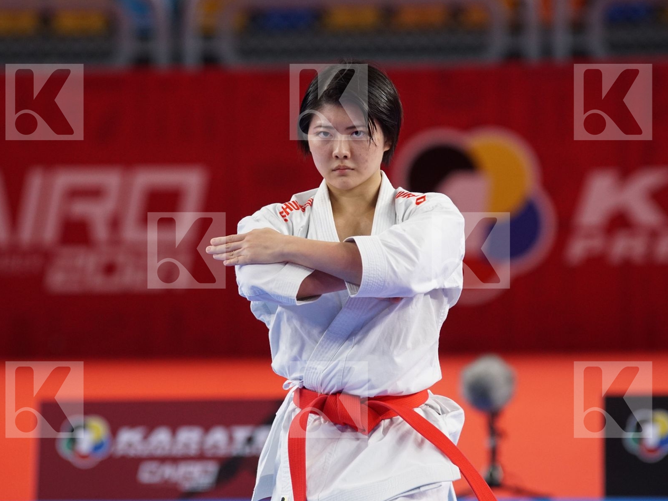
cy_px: 250
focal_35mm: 326
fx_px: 6290
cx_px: 329
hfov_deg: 6.1
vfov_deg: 4.6
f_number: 3.2
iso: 800
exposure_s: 1/400
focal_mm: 200
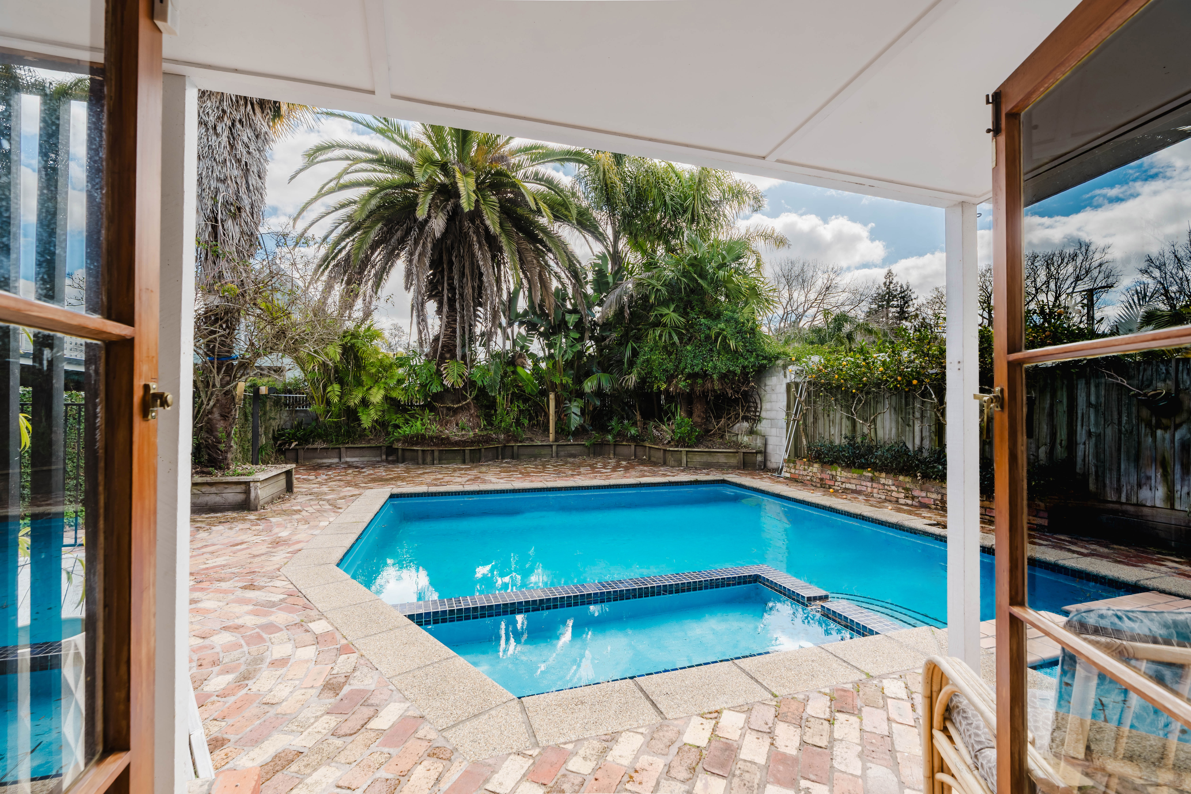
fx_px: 529
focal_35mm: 16
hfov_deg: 96.7
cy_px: 397
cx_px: 596
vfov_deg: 73.7
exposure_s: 1/320
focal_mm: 16
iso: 100
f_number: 8
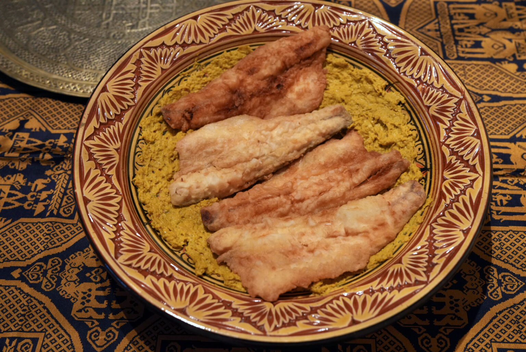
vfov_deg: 39.0
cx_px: 263
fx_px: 497
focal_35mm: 34
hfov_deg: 55.8
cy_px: 176
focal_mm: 34
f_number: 5
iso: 4000
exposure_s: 1/40
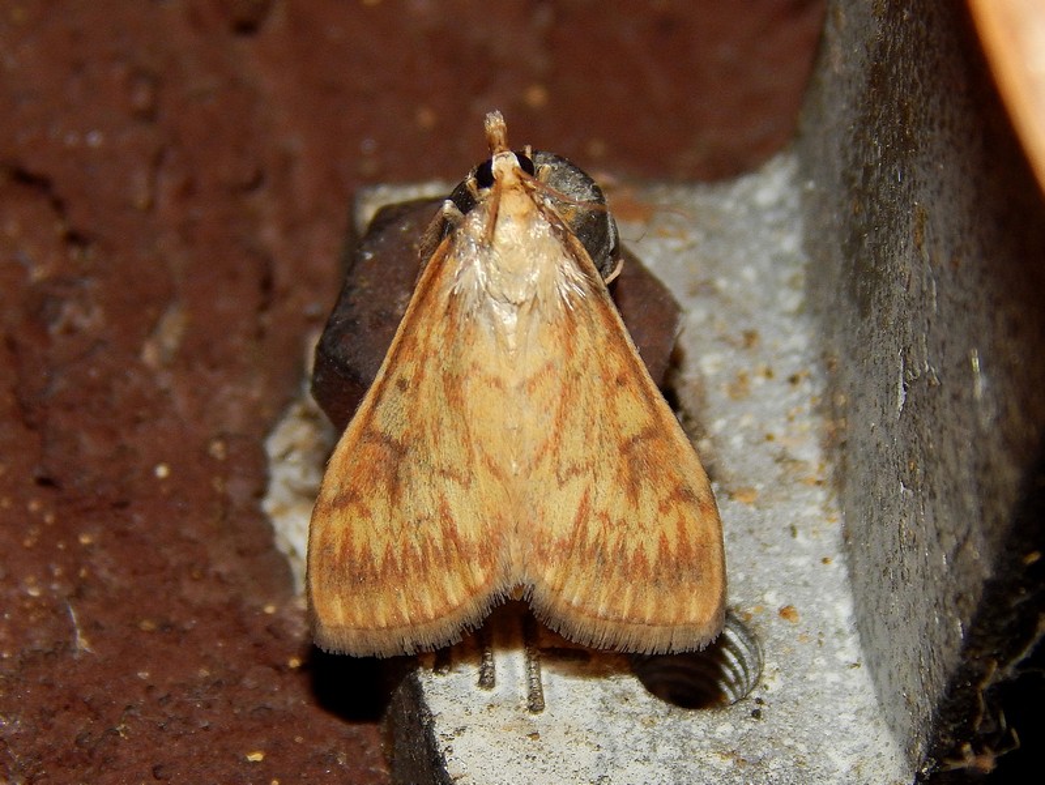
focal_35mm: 142
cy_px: 392
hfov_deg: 13.9
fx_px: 4289
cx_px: 522
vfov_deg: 10.5
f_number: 9.8
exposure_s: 1/30
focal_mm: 25.3
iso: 200
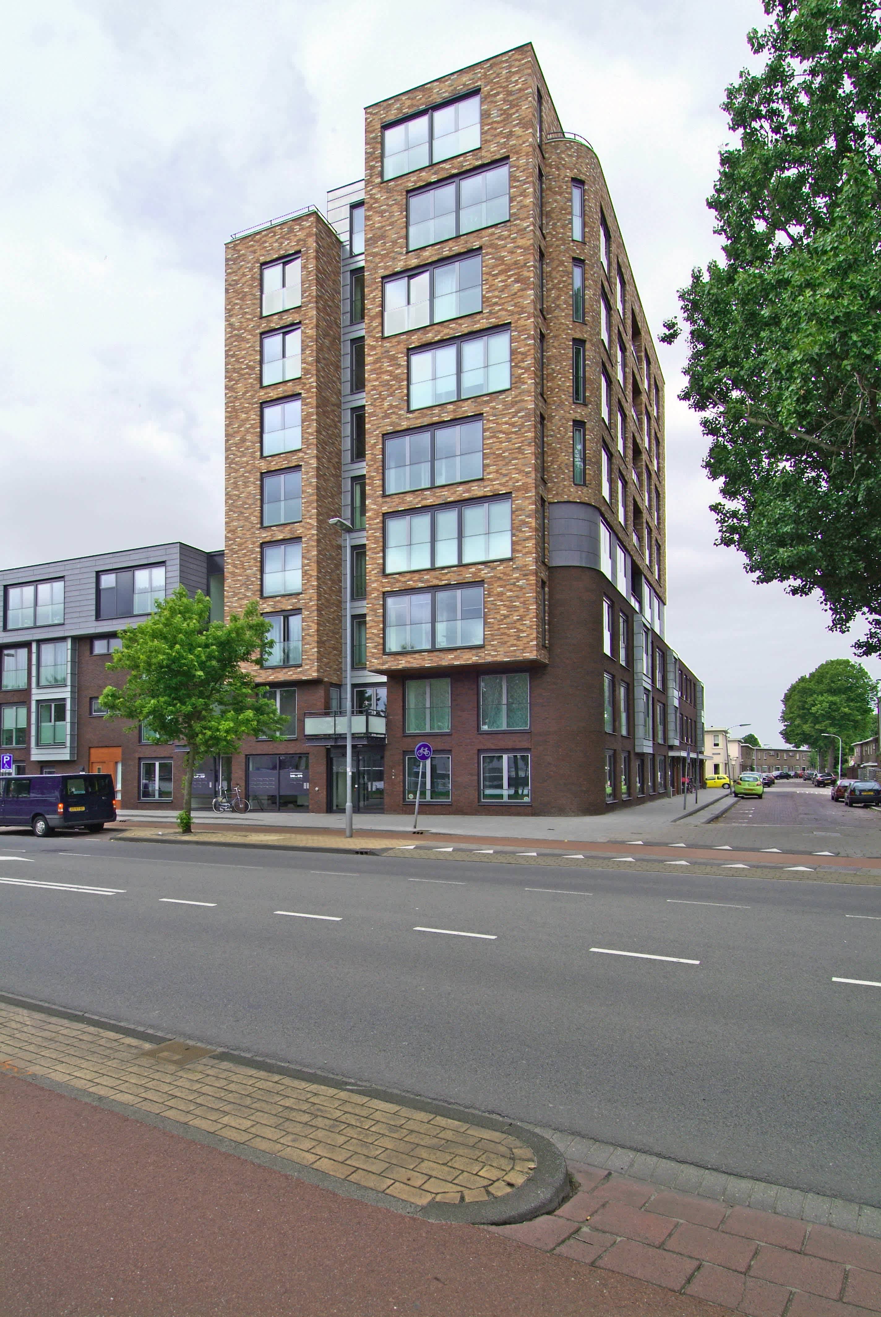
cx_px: 440
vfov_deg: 89.9
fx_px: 659
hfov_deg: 67.5
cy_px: 658
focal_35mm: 18
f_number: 11
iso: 160
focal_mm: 12
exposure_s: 1/125
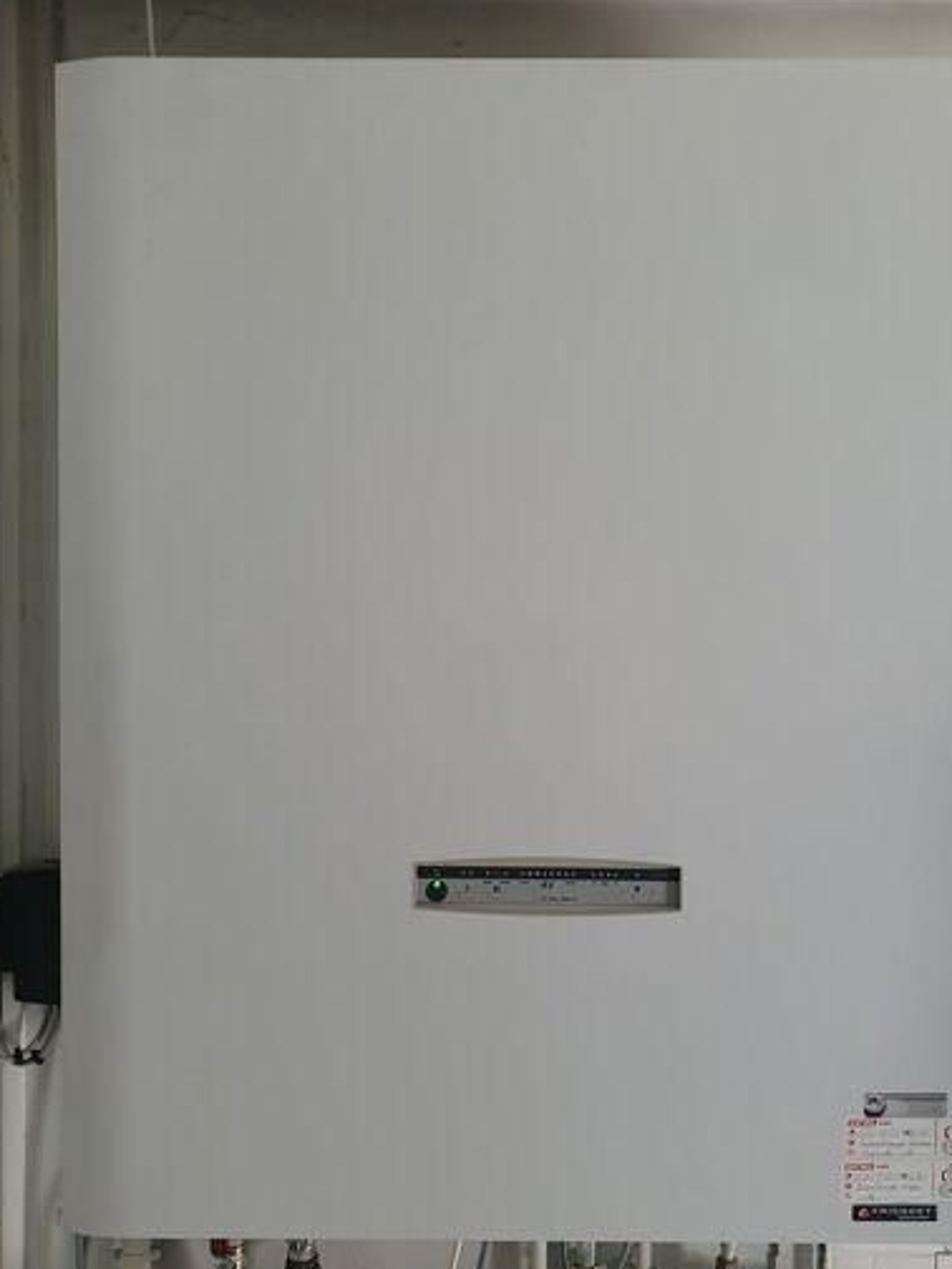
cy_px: 702
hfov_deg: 42.9
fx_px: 1210
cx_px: 526
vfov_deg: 55.2
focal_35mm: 33
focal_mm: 4.32
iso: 80
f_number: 2.4
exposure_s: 1/100
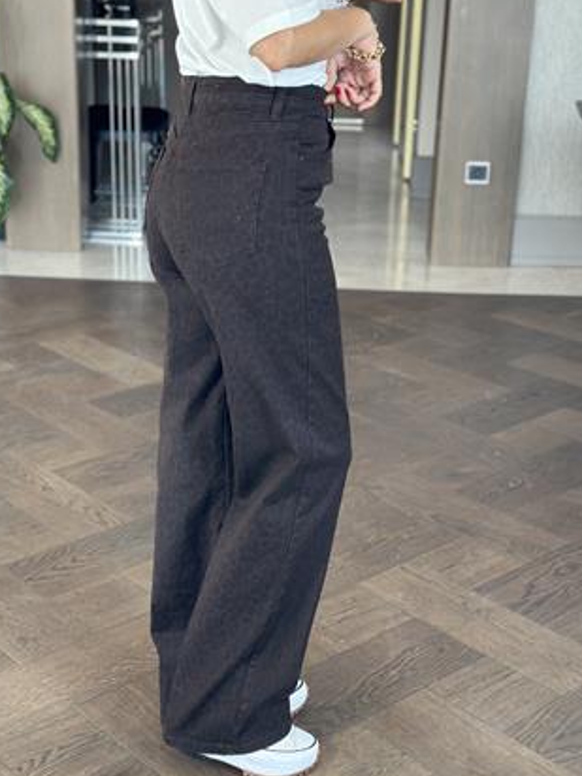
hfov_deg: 24.8
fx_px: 1323
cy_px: 396
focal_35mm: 59
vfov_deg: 32.7
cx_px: 247
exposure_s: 1/69
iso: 125
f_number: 1.78
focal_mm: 6.86
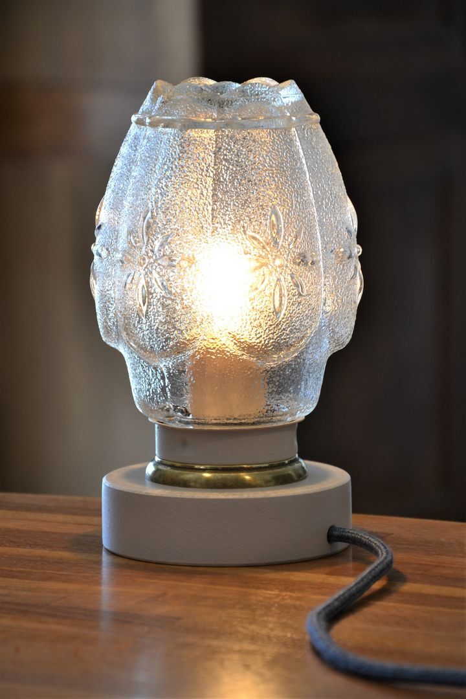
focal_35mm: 158
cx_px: 233
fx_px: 3058
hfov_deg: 8.7
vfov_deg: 13.0
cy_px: 350
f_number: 5.6
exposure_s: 1/125
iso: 400
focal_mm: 105
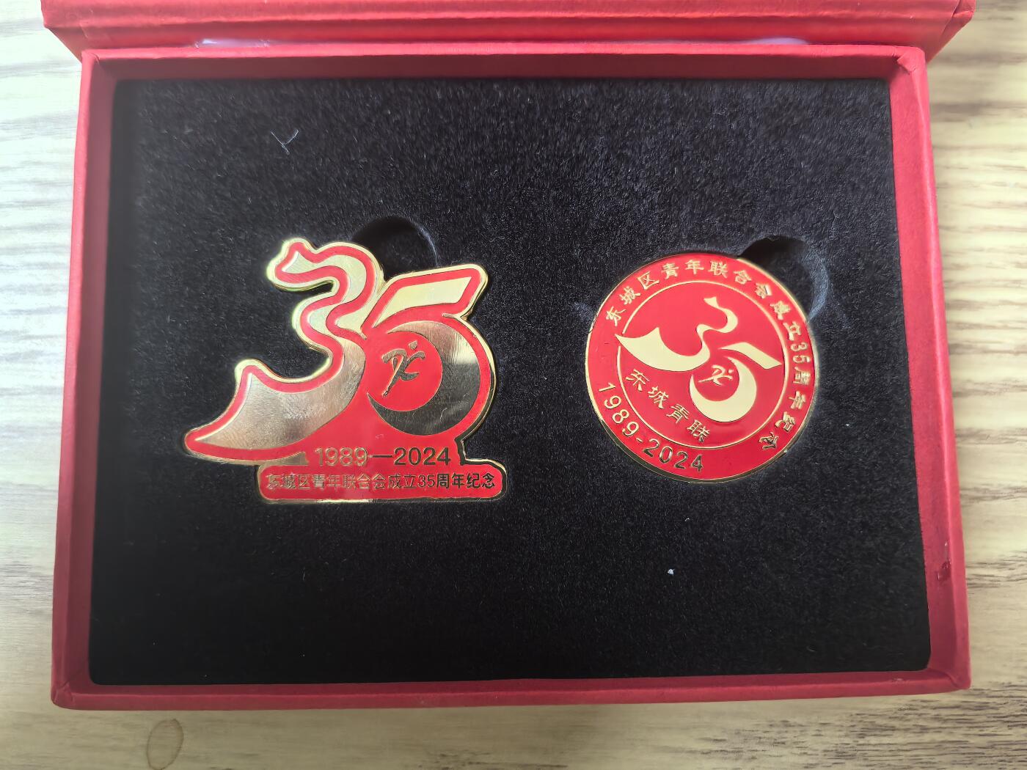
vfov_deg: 51.4
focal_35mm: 27
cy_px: 385
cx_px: 514
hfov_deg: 65.3
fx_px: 801
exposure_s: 1/49.8
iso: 320
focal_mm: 5.75
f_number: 2
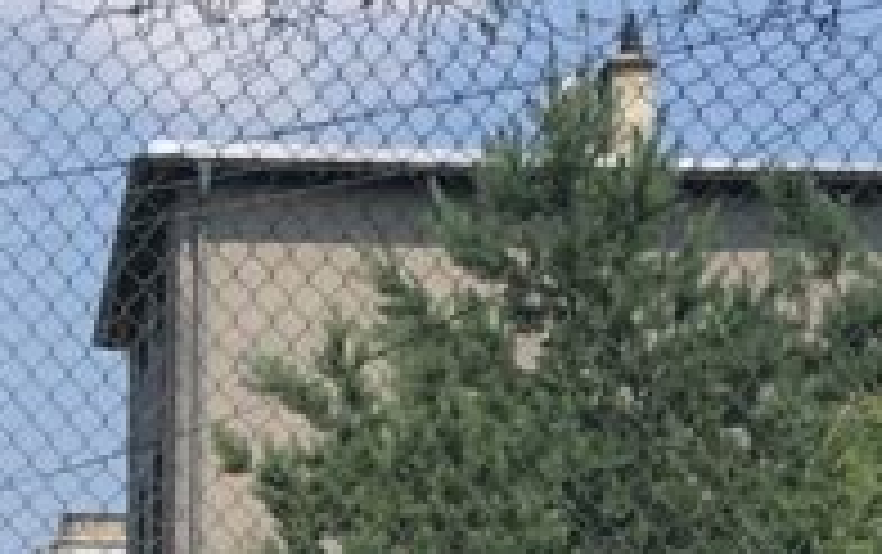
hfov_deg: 10.1
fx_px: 4981
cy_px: 1617
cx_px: 288
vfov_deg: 5.9
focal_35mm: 207
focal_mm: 4.15
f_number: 2.2
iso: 25
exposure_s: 1/1637
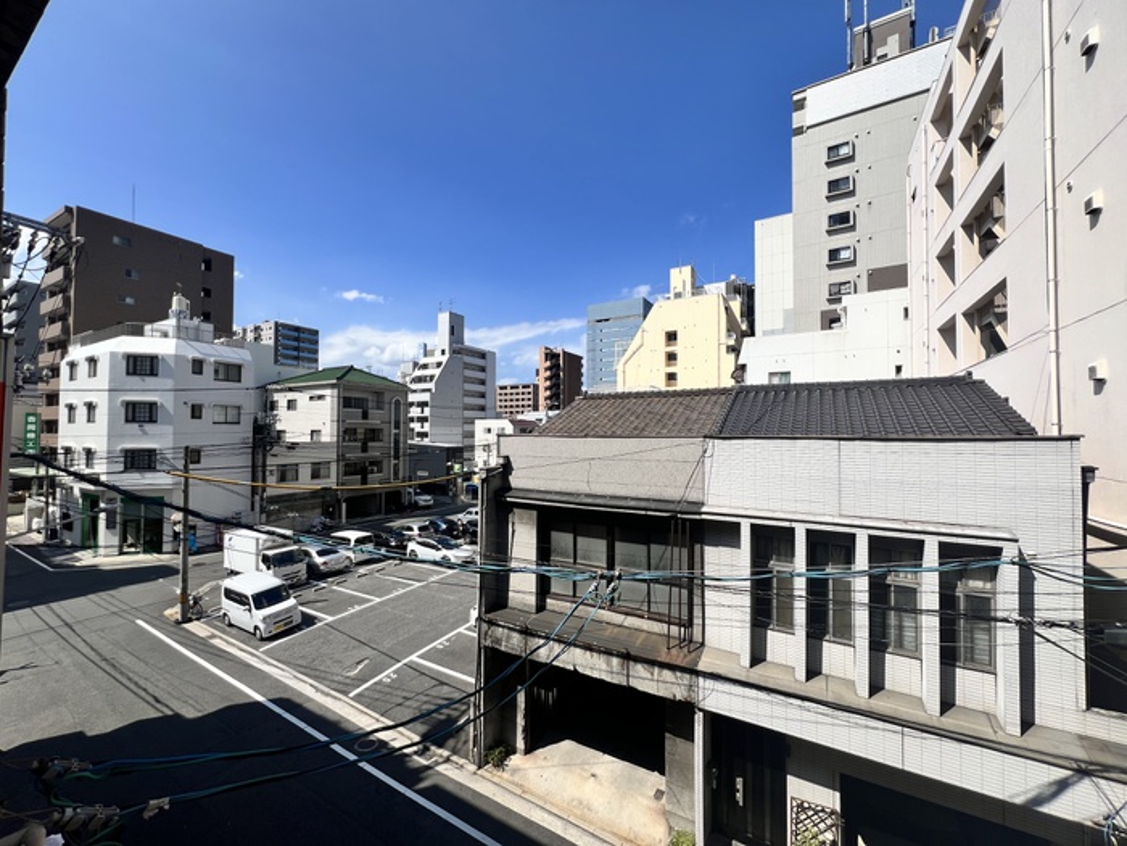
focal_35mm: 13
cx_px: 564
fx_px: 423
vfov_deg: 89.9
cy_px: 423
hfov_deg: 106.2
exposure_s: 1/2370
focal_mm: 1.57
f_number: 1.8
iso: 32
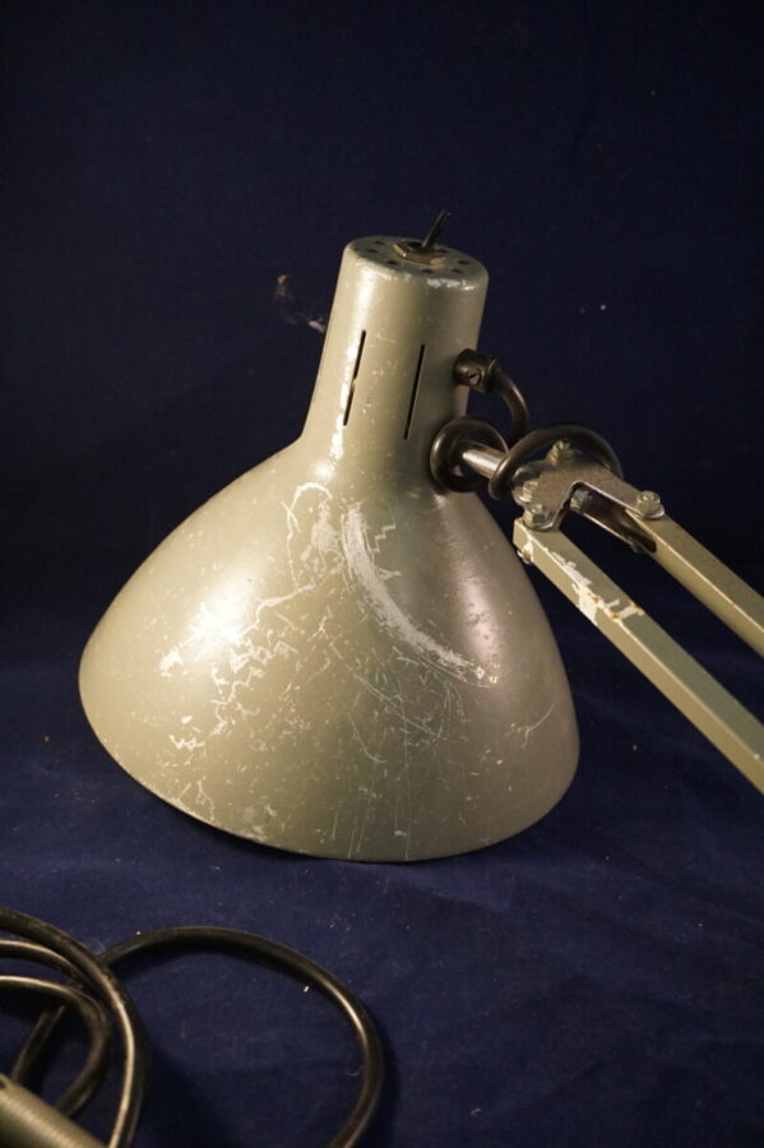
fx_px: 1338
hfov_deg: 31.9
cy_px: 574
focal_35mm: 42
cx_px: 382
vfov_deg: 46.4
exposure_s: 1/160
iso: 3200
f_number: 4.5
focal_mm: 28
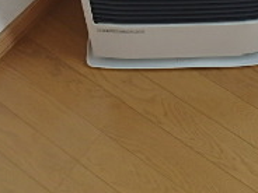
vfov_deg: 19.0
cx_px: 195
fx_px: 544
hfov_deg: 26.3
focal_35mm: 73
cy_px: -42
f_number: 3.5
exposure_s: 1/60
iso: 200
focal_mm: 3.7
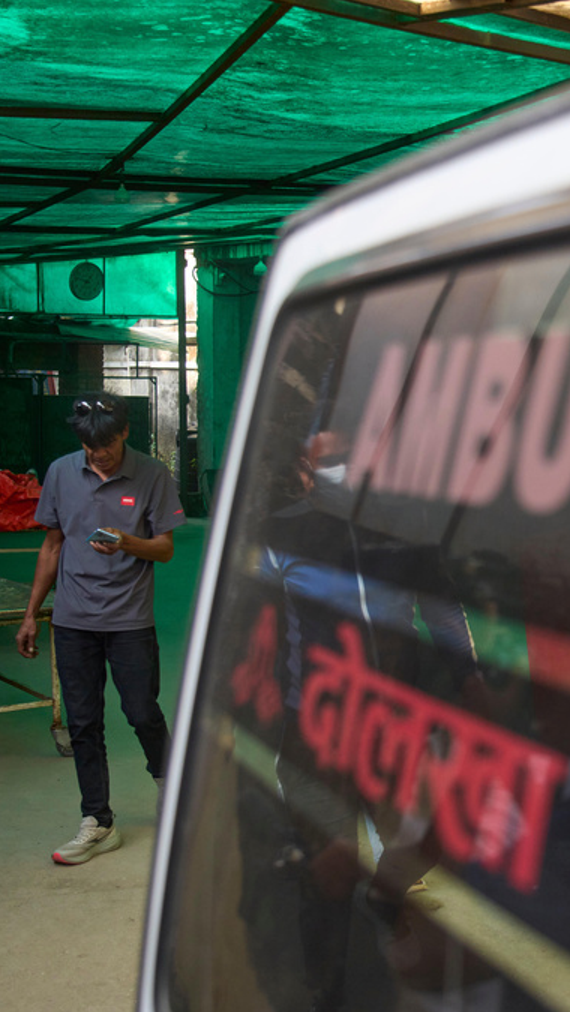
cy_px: 507
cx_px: 608
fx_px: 1450
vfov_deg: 38.5
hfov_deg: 21.2
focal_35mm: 54
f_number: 4
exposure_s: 1/1000
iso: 640
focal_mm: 34
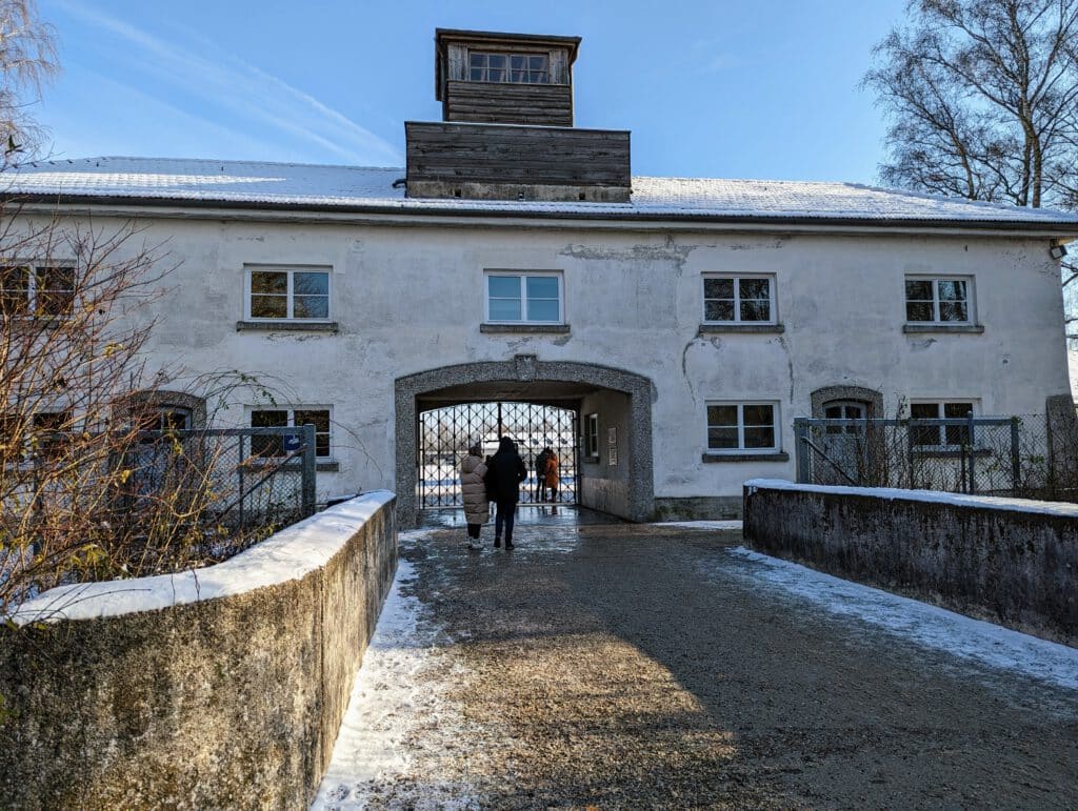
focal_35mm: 24
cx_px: 539
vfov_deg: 56.9
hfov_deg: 71.5
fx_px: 748
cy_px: 406
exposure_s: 1/1258
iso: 44
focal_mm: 6.81
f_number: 1.85
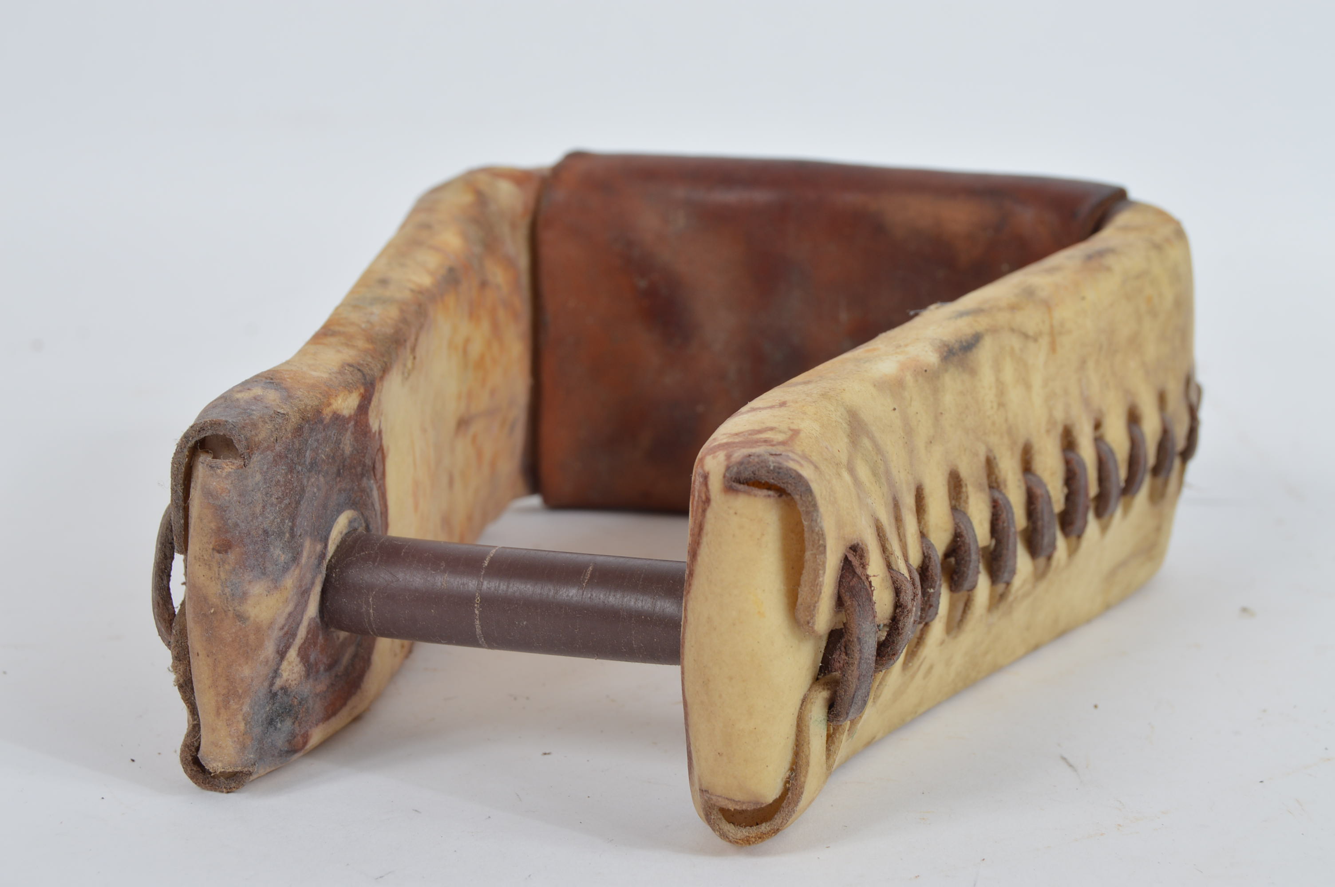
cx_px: 668
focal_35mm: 63
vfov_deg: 21.5
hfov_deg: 31.9
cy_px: 444
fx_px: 2334
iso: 100
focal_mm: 42
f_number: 9
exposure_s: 1/80
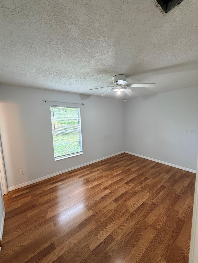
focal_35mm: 14
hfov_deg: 85.7
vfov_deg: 102.1
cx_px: 99
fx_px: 107
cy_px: 132
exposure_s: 1/60
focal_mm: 2.22
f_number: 2.2
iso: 320
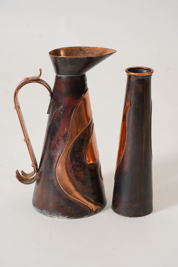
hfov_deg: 19.2
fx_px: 527
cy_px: 134
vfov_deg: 28.5
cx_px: 88
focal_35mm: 71
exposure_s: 1/125
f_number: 8
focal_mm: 70
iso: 500
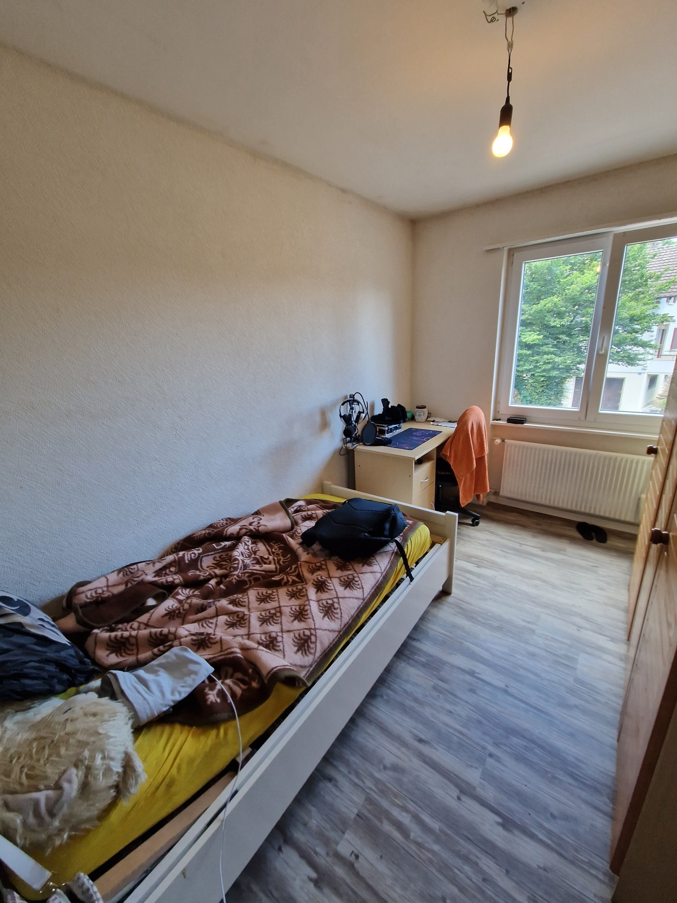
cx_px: 338
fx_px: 339
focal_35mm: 13
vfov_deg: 106.2
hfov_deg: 89.9
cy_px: 452
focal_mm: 2.2
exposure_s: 1/50
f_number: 2.2
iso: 125
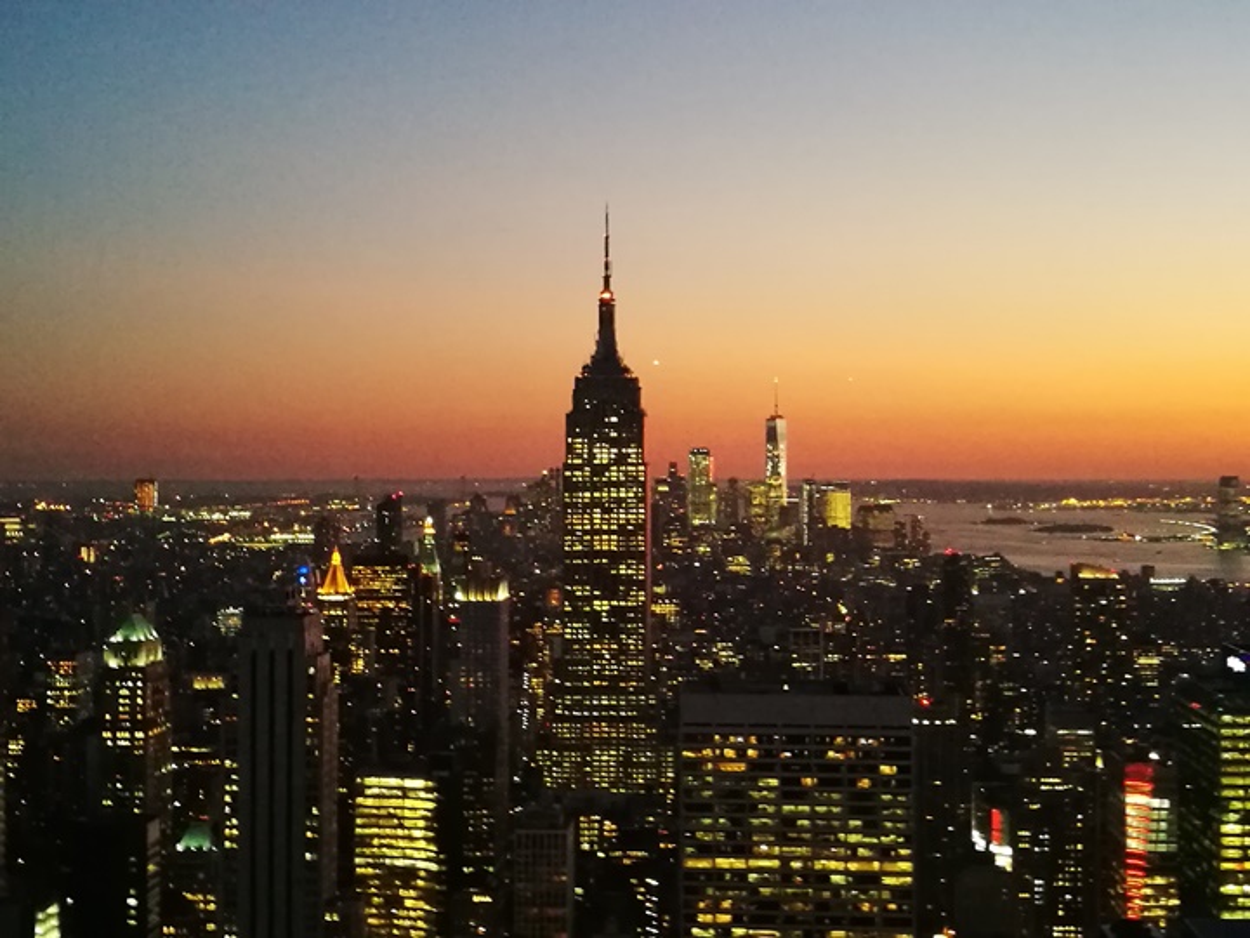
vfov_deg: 28.0
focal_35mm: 52
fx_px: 1878
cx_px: 625
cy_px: 469
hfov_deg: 36.8
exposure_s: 1/20
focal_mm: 4.5
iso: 640
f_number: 2.2
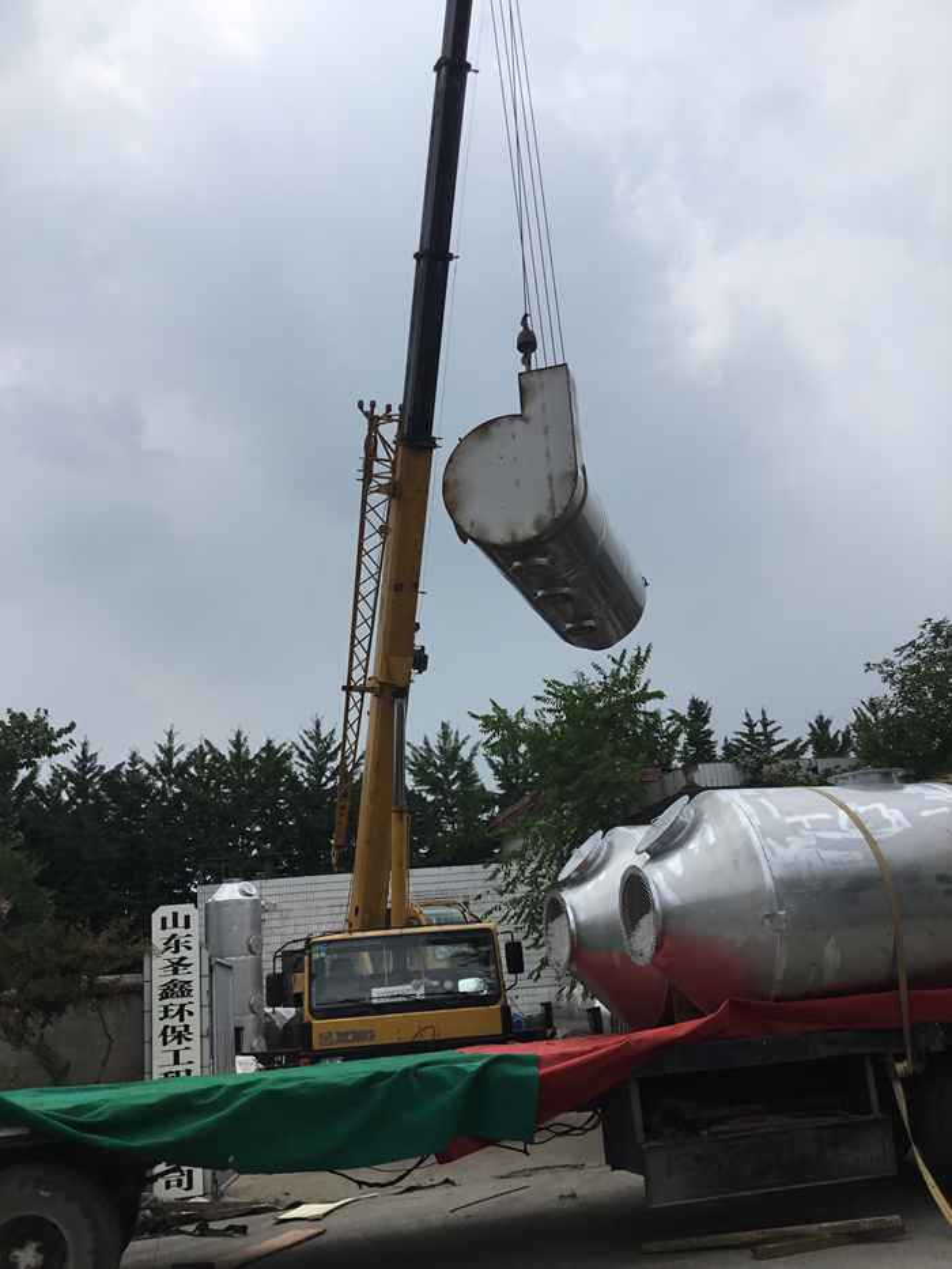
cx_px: 476
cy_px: 634
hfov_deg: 45.5
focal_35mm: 31
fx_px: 1136
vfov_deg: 58.3
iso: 25
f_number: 2.4
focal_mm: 3.3
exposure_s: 1/2551
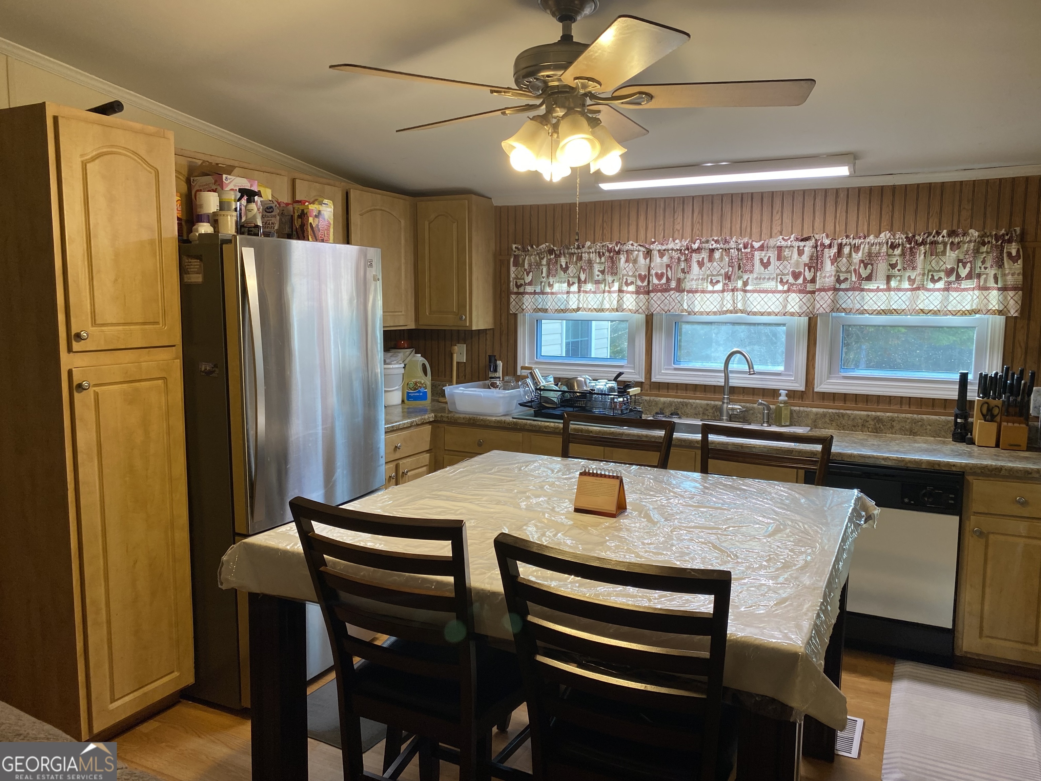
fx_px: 782
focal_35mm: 26
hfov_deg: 67.3
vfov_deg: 53.1
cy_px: 390
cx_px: 520
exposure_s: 1/60
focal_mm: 4.25
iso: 64
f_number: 1.8
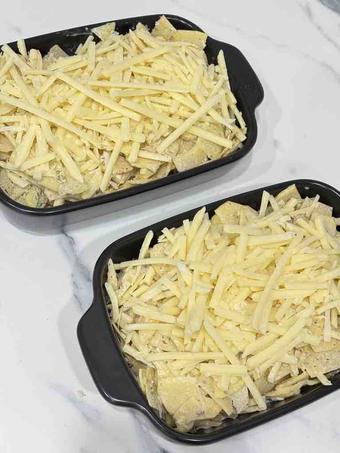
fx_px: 681
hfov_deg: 28.0
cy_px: 226
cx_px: 170
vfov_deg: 36.8
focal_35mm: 52
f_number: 1.6
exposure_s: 1/50
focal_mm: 5.96
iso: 64
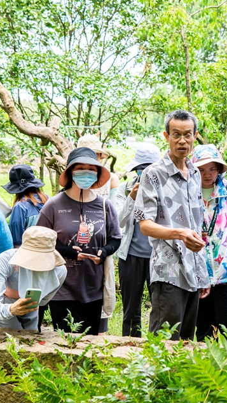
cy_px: 200
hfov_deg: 12.6
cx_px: 204
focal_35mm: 95
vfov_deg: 22.5
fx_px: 1017
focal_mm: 60
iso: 400
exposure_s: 1/320
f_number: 6.3
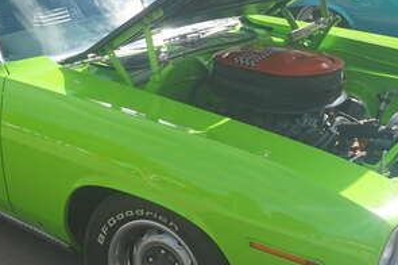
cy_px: 103
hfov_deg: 27.1
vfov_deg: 18.3
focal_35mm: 74
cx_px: 142
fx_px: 821
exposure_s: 1/100
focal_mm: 19
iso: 100
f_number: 10
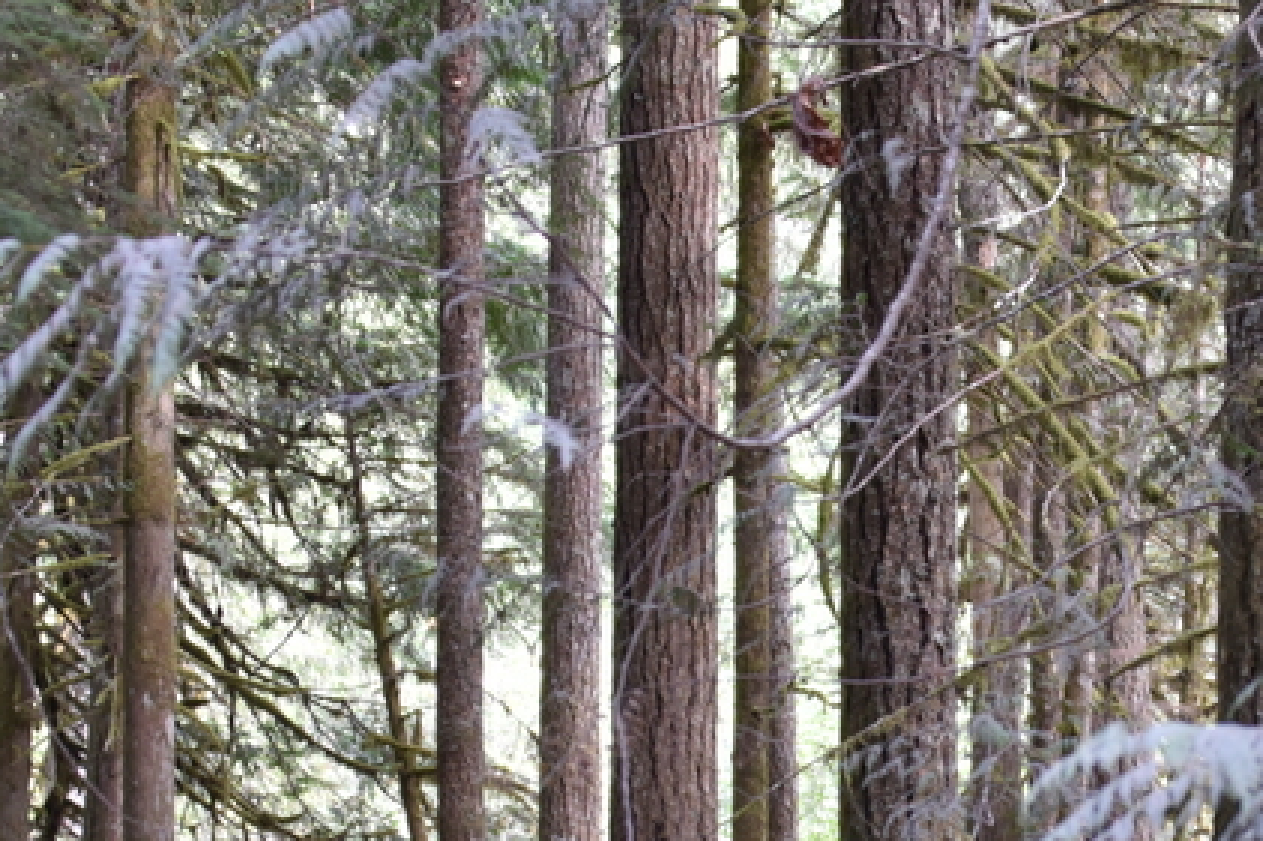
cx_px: 1110
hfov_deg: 23.4
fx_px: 2981
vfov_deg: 15.7
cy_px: 859
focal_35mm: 85
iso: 400
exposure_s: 1/60
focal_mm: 28
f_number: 3.5
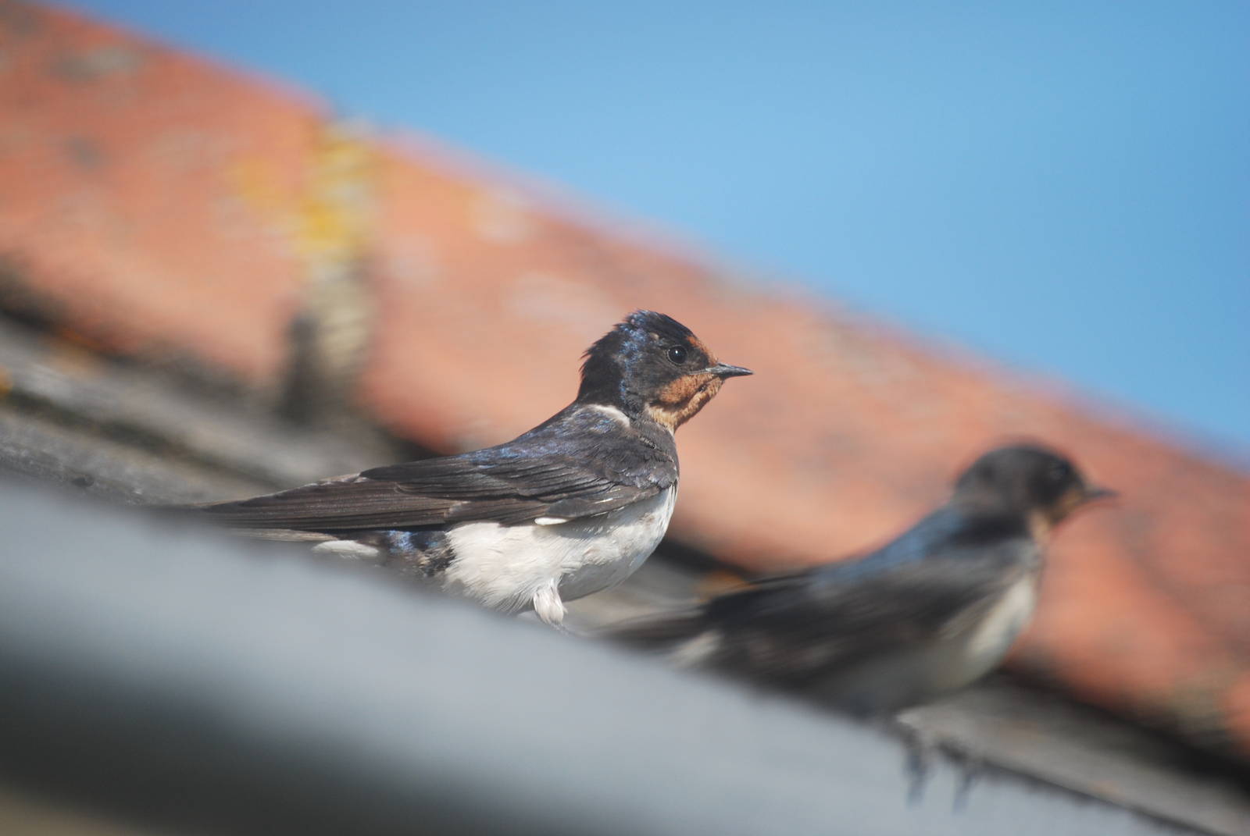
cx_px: 625
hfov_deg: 4.6
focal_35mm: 450
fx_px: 15643
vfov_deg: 3.1
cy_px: 418
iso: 220
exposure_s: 1/500
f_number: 5.6
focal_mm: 300
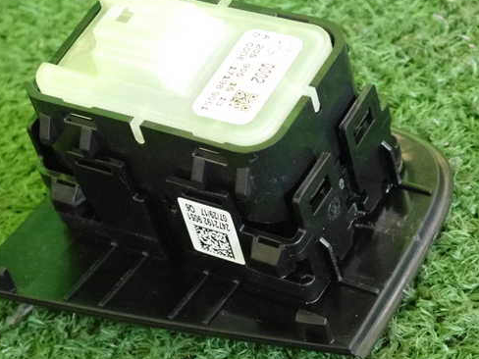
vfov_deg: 12.0
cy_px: 167
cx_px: 193
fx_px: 1702
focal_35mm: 123
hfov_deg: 16.0
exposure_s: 1/125
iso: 2000
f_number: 4.9
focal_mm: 18
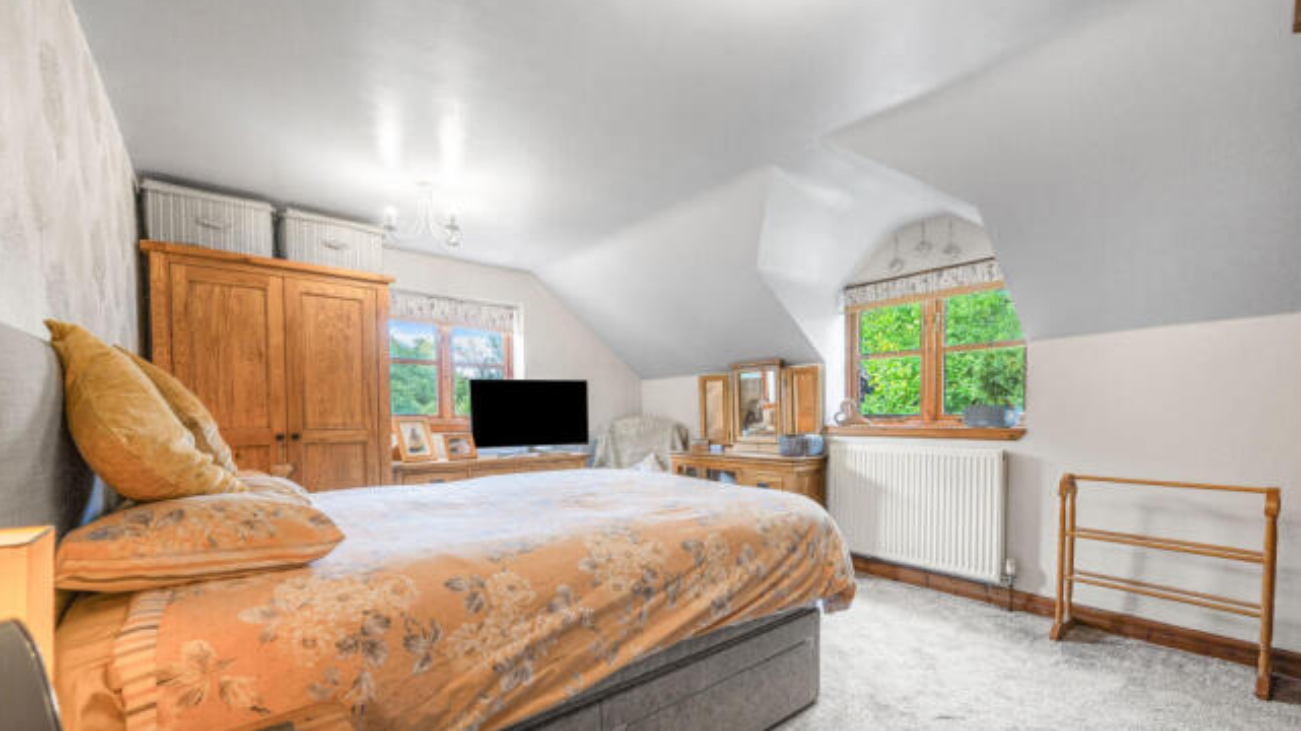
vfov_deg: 69.9
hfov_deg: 103.0
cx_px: 643
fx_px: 517
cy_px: 433
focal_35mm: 15
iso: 160
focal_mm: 14
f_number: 7.1
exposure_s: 1/30
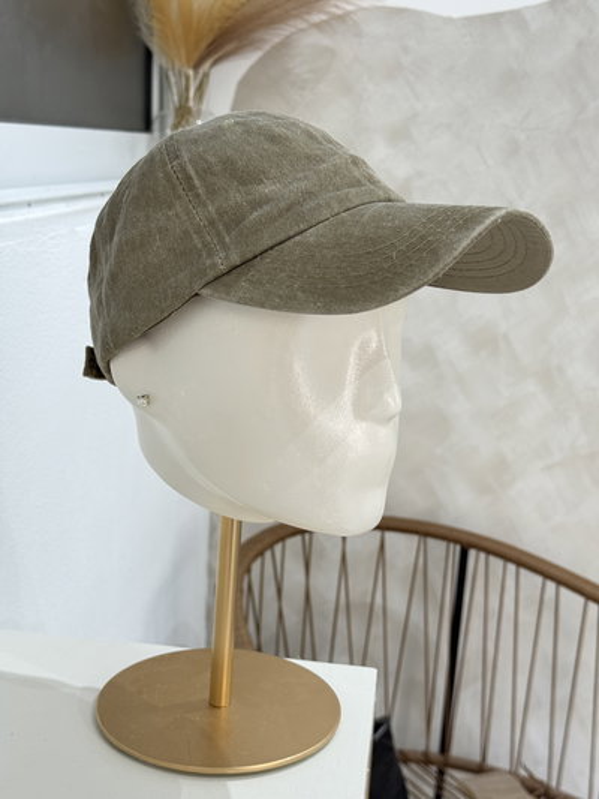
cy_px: 400
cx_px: 300
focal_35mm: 48
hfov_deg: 30.3
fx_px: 1107
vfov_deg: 39.6
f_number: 1.78
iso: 64
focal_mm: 6.76
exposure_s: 1/50
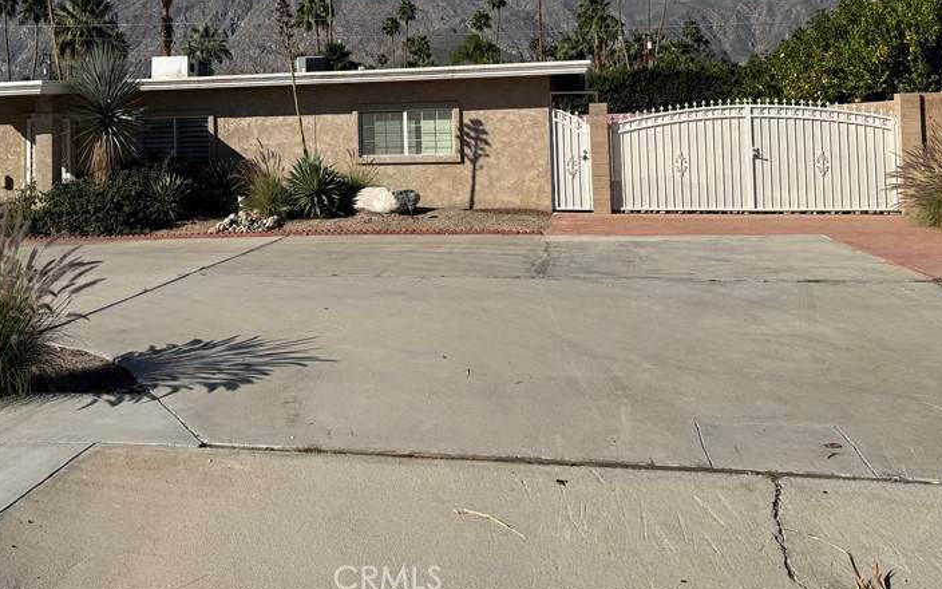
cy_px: 83
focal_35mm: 37
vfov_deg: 33.0
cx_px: 359
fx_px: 950
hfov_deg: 52.2
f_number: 1.78
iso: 80
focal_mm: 6.76
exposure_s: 1/7092
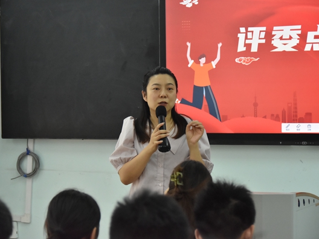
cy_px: 119
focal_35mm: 131
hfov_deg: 15.1
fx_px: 1207
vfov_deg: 11.3
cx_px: 153
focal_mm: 80
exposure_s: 1/200
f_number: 5
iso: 2000
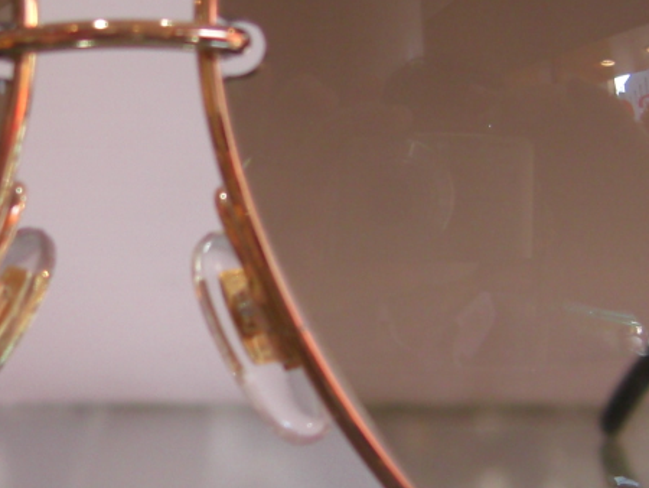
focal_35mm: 135
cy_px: 293
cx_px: 78
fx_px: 2532
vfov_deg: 11.0
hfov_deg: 14.5
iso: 100
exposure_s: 1/80
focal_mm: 7.9
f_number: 2.8
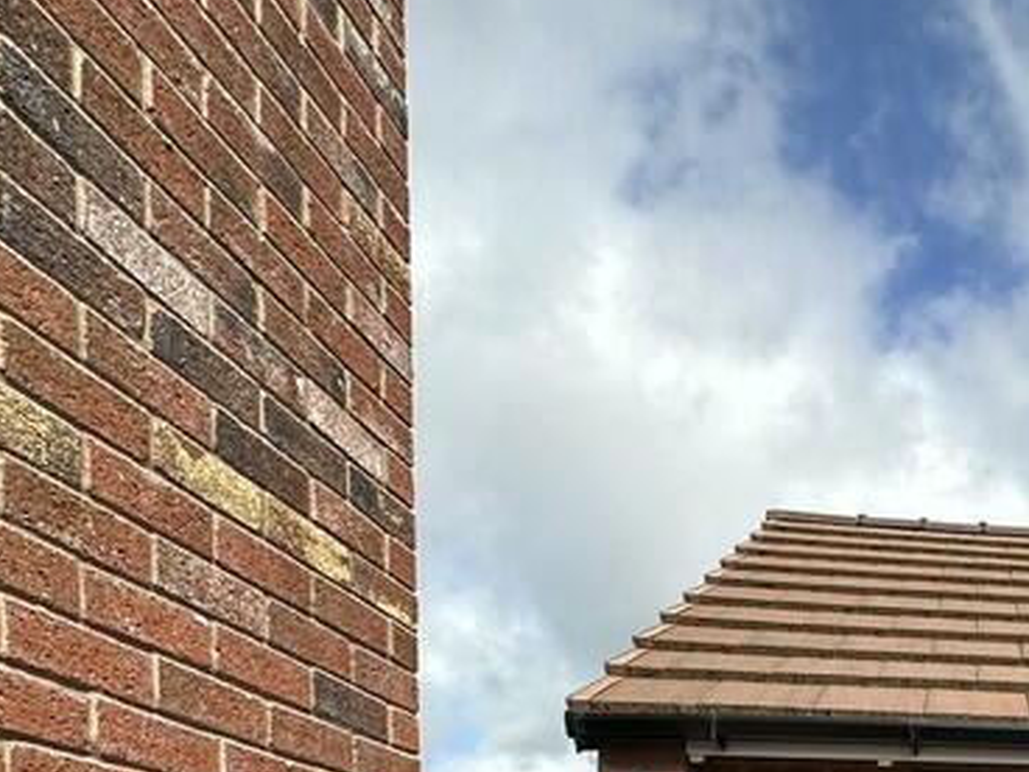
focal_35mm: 39
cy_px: 985
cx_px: 1236
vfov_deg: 29.9
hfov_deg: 36.7
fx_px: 1159
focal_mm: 2.22
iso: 40
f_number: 2.2
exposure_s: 1/1261
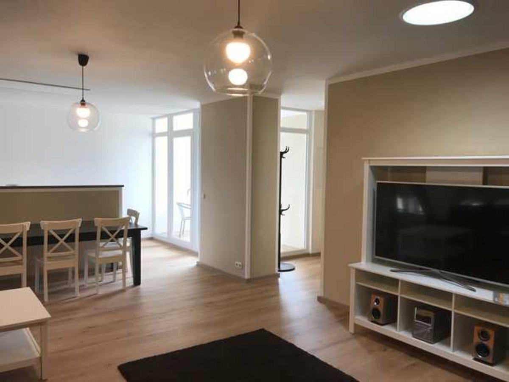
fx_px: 412
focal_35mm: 28
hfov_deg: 63.4
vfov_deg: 49.7
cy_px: 191
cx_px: 254
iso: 20
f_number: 1.8
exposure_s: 1/33
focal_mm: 3.99
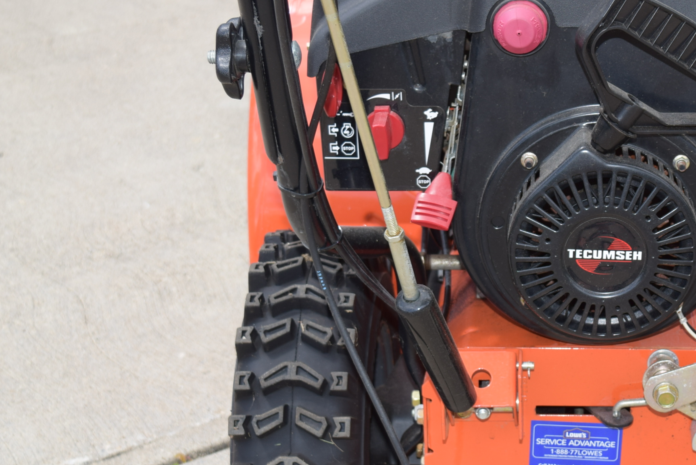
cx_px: 578
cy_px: 235
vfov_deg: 17.5
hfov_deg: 25.4
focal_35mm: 78
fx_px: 1509
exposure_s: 1/200
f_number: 6.3
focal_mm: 30
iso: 100
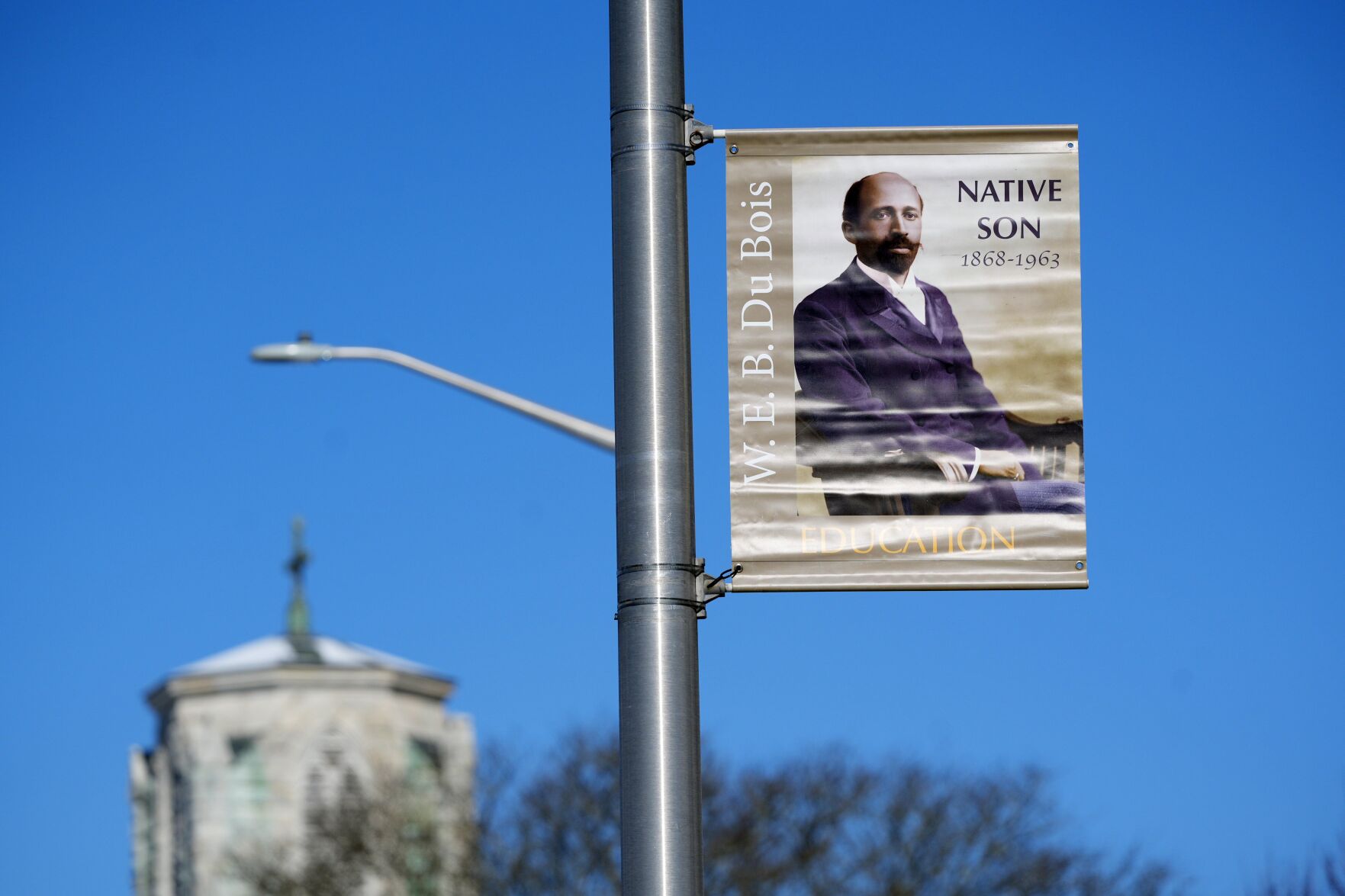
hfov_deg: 11.2
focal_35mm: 184
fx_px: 6873
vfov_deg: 7.5
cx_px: 672
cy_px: 448
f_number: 4.5
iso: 125
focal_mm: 184
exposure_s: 1/2000
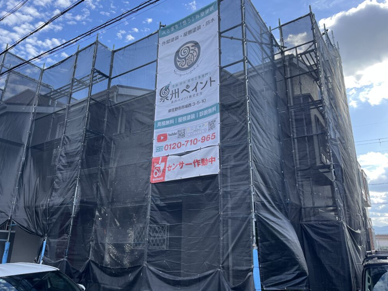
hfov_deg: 65.3
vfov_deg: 51.4
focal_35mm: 27
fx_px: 303
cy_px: 143
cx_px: 192
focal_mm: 5.1
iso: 50
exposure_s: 1/1151
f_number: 1.6
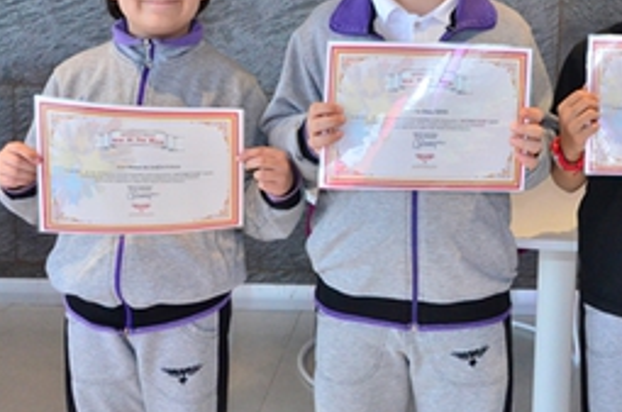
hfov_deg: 31.4
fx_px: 1069
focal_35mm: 62
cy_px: 105
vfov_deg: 21.6
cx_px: 515
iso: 3200
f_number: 5
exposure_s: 1/250
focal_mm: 22
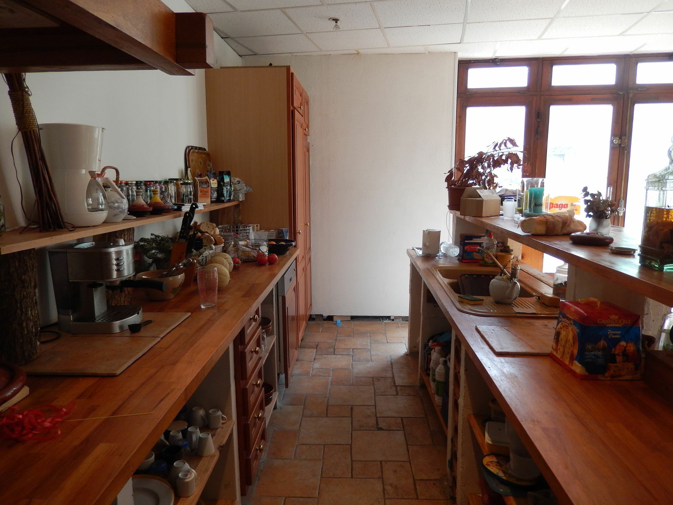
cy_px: 252
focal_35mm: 25
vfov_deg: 54.9
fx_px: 486
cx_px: 336
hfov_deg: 69.4
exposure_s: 1/30
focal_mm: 4.5
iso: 140
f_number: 3.4
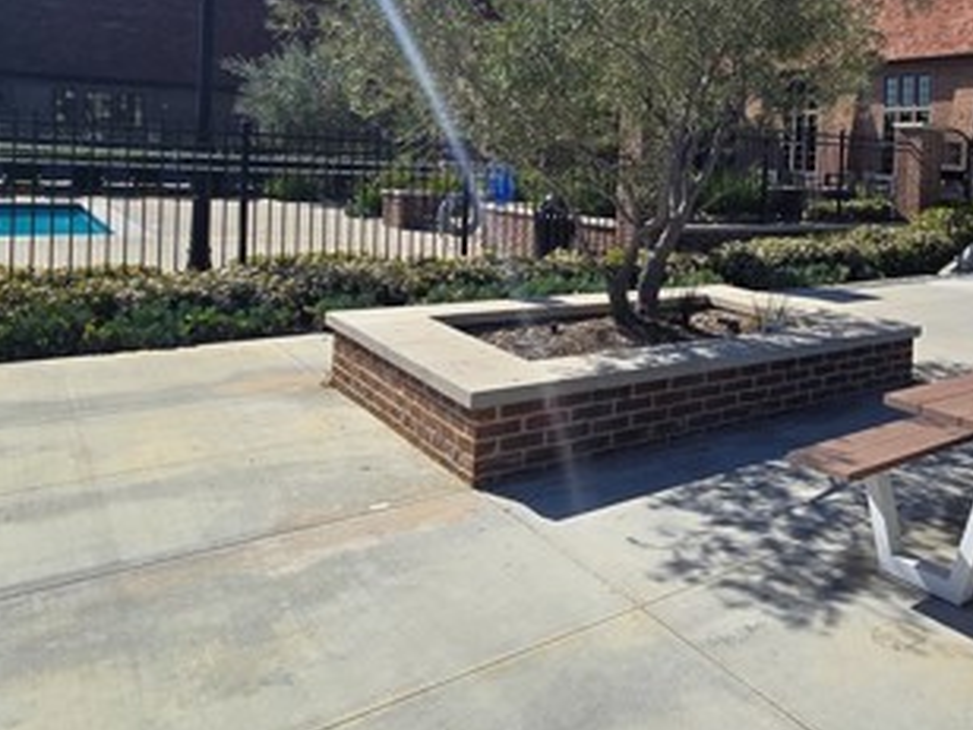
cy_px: 180
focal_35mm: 27
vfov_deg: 49.3
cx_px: 900
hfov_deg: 55.3
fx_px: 759
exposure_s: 1/2866
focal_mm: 2.2
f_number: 2.2
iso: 50
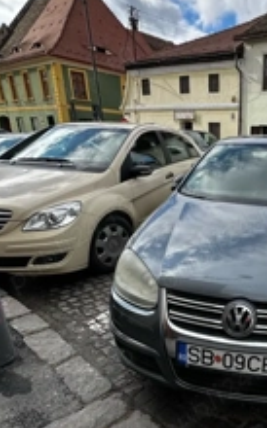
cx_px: 261
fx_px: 315
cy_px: 267
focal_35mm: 27
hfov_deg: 40.7
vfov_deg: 67.4
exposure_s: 1/744
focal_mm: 2.22
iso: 40
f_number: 2.2
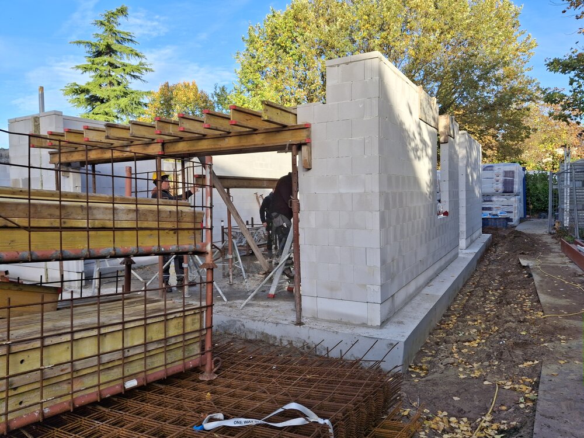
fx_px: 422
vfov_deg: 54.9
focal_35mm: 25
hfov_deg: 69.4
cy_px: 219
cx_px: 292
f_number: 1.8
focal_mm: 4.69
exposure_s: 1/525
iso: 25
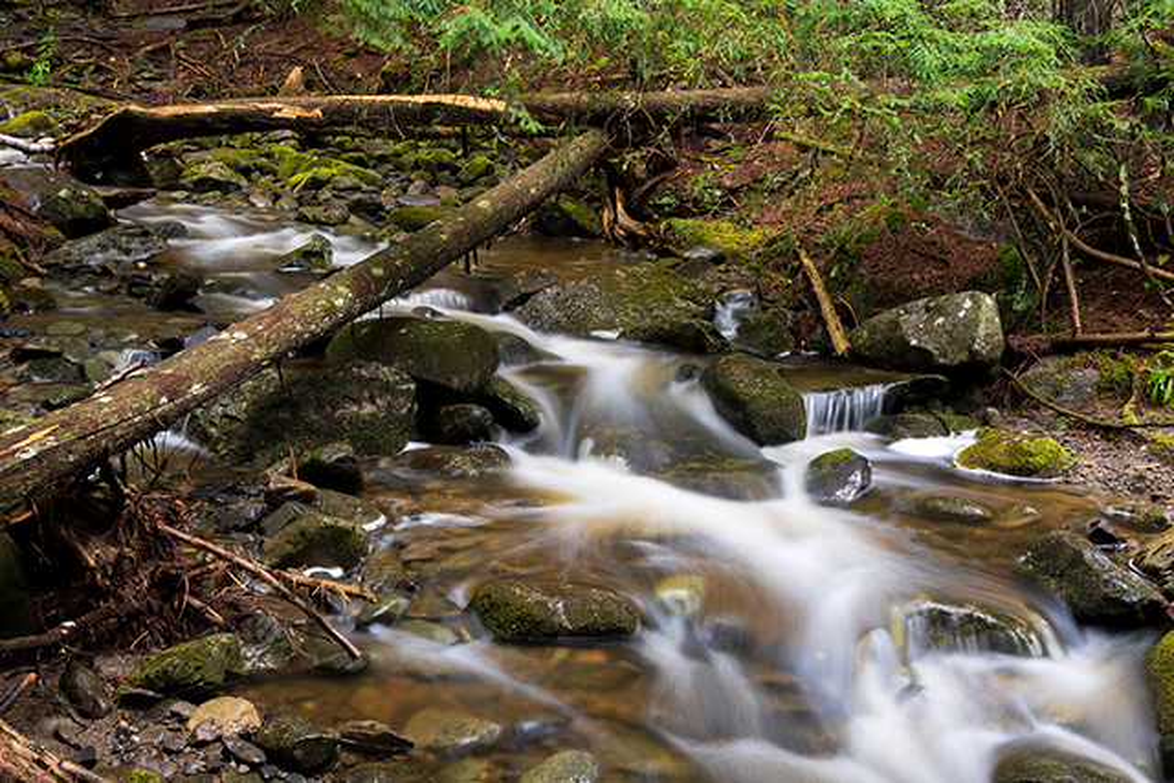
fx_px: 1272
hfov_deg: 49.5
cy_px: 392
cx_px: 587
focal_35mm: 39
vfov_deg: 34.2
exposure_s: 3
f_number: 11
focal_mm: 26
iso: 100
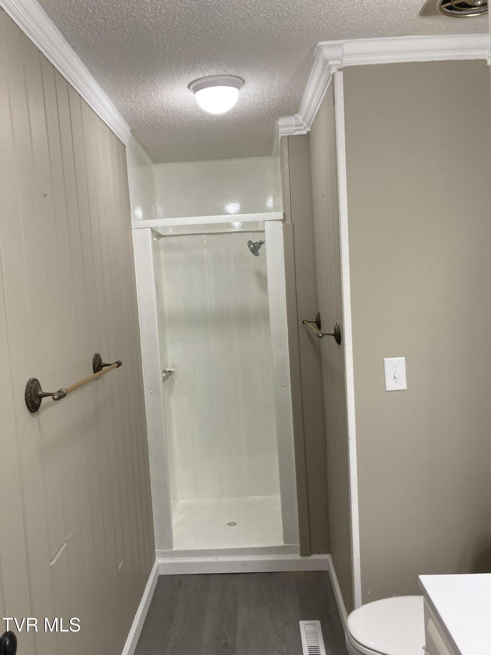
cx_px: 246
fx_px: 530
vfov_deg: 63.4
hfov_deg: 49.7
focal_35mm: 28
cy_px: 328
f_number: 1.8
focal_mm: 3.99
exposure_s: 1/60
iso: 50
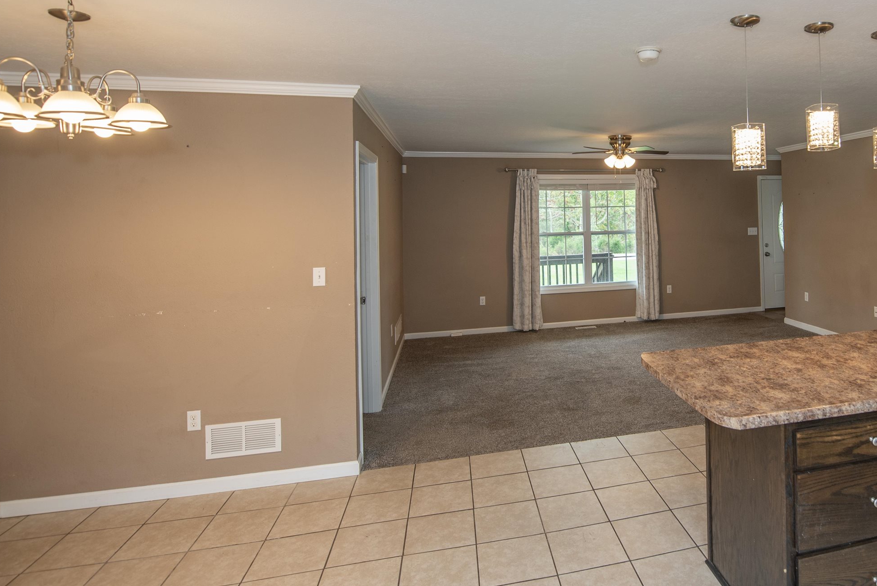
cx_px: 611
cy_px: 191
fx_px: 536
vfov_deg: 56.0
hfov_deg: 75.1
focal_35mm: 22
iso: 220
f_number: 3.2
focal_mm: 14
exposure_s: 1/60
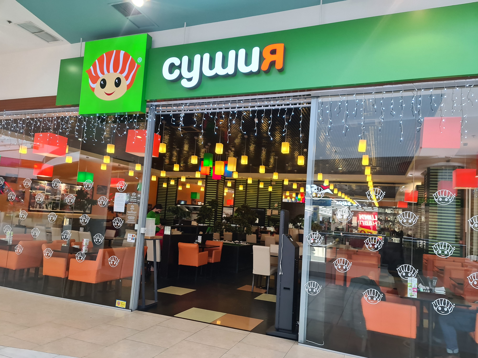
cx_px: 239
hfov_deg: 69.4
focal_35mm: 25
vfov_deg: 54.9
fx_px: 345
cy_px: 179
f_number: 1.8
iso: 320
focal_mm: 7
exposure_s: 1/100
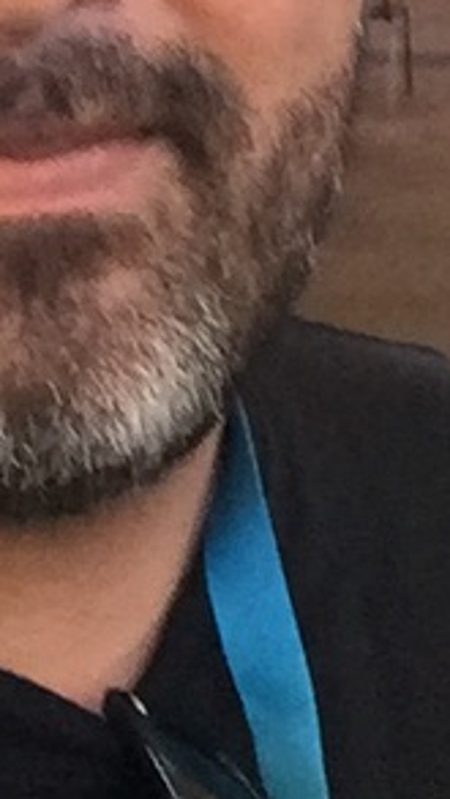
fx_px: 2501
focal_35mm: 118
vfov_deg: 18.0
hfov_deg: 10.1
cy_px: 169
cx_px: 565
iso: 320
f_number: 2.2
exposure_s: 1/30
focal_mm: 2.65
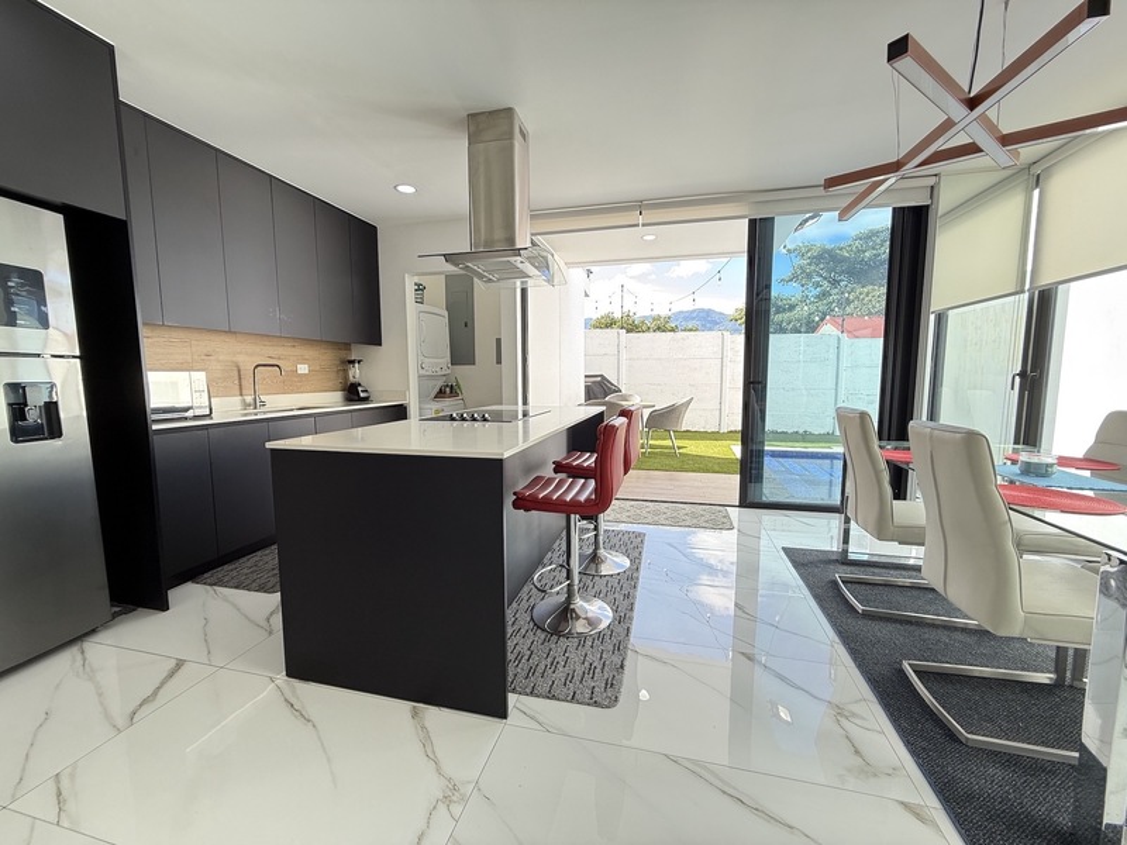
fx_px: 456
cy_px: 422
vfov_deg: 85.7
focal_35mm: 14
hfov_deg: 102.1
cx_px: 564
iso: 100
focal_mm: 2.22
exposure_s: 1/120
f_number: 2.2
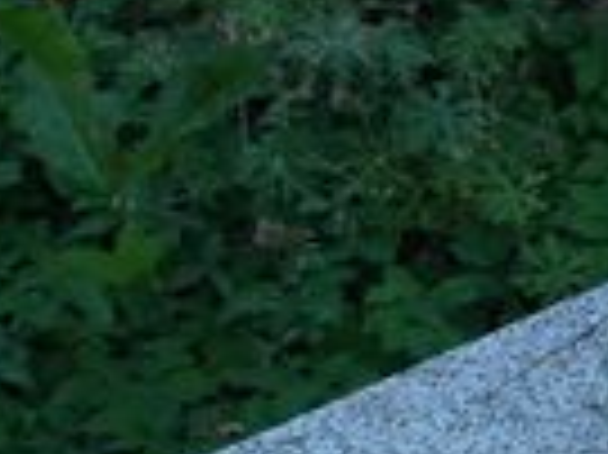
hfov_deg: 14.3
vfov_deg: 12.8
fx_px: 2001
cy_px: 441
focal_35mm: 114
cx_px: 1225
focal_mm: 5.2
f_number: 3.4
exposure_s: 1/60
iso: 100
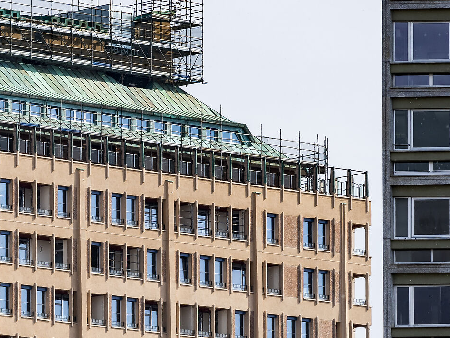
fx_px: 6632
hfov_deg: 3.9
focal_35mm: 510
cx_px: -44
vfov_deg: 2.9
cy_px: 303
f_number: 8
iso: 100
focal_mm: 139
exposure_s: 1/250
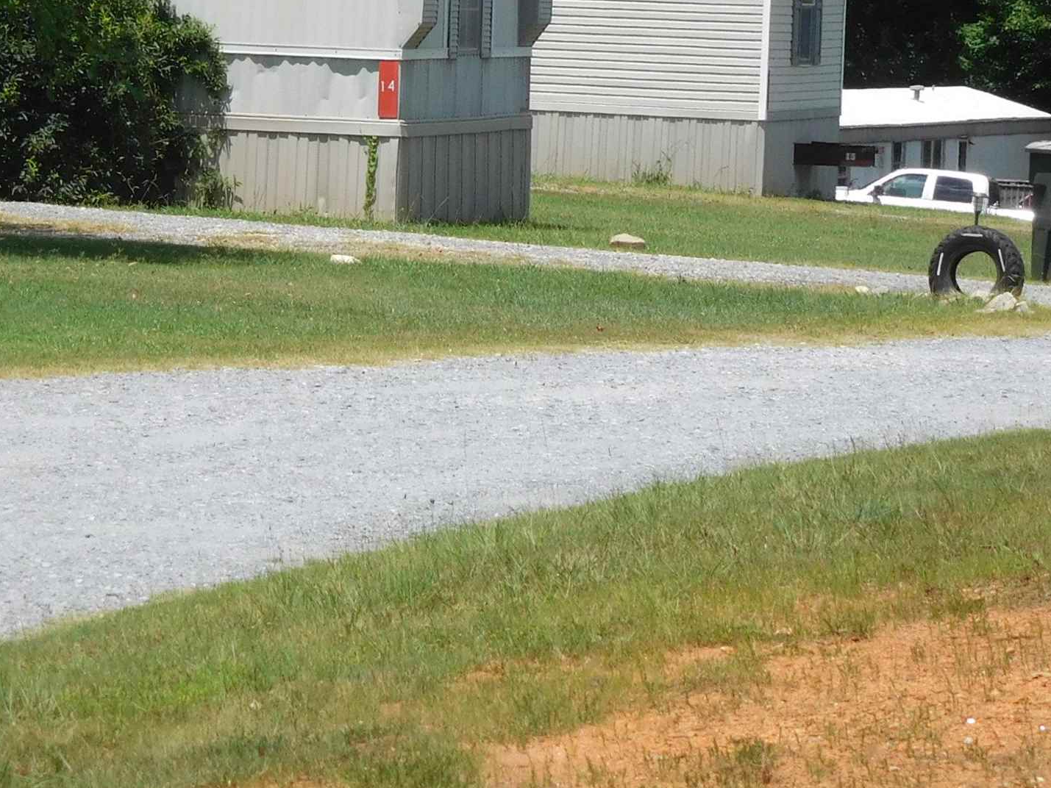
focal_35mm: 215
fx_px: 6528
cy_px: 65
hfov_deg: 9.2
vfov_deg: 6.9
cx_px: 479
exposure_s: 1/800
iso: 125
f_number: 4.8
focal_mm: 17.8
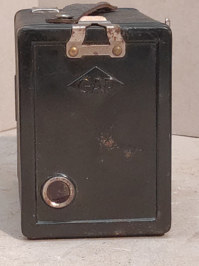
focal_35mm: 25
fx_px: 192
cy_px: 133
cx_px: 100
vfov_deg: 69.4
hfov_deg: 54.8
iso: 783
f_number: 1.89
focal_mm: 5.43
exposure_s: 1/20
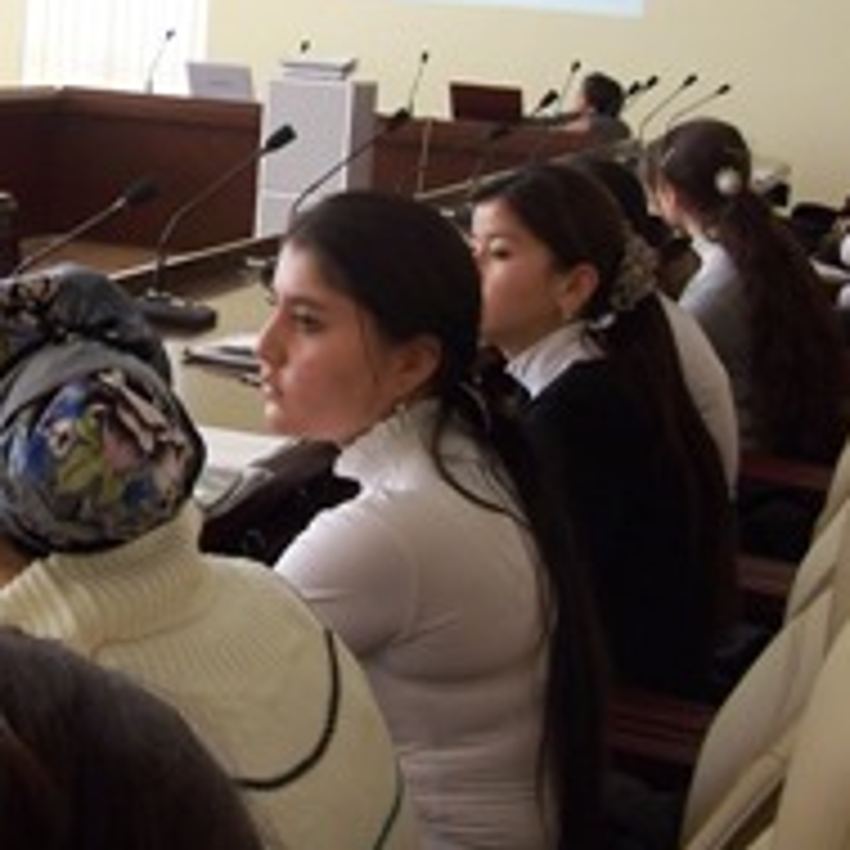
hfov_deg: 24.1
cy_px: 193
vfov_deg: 24.0
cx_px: 211
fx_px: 1972
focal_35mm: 71
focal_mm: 6.3
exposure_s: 1/30
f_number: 2.8
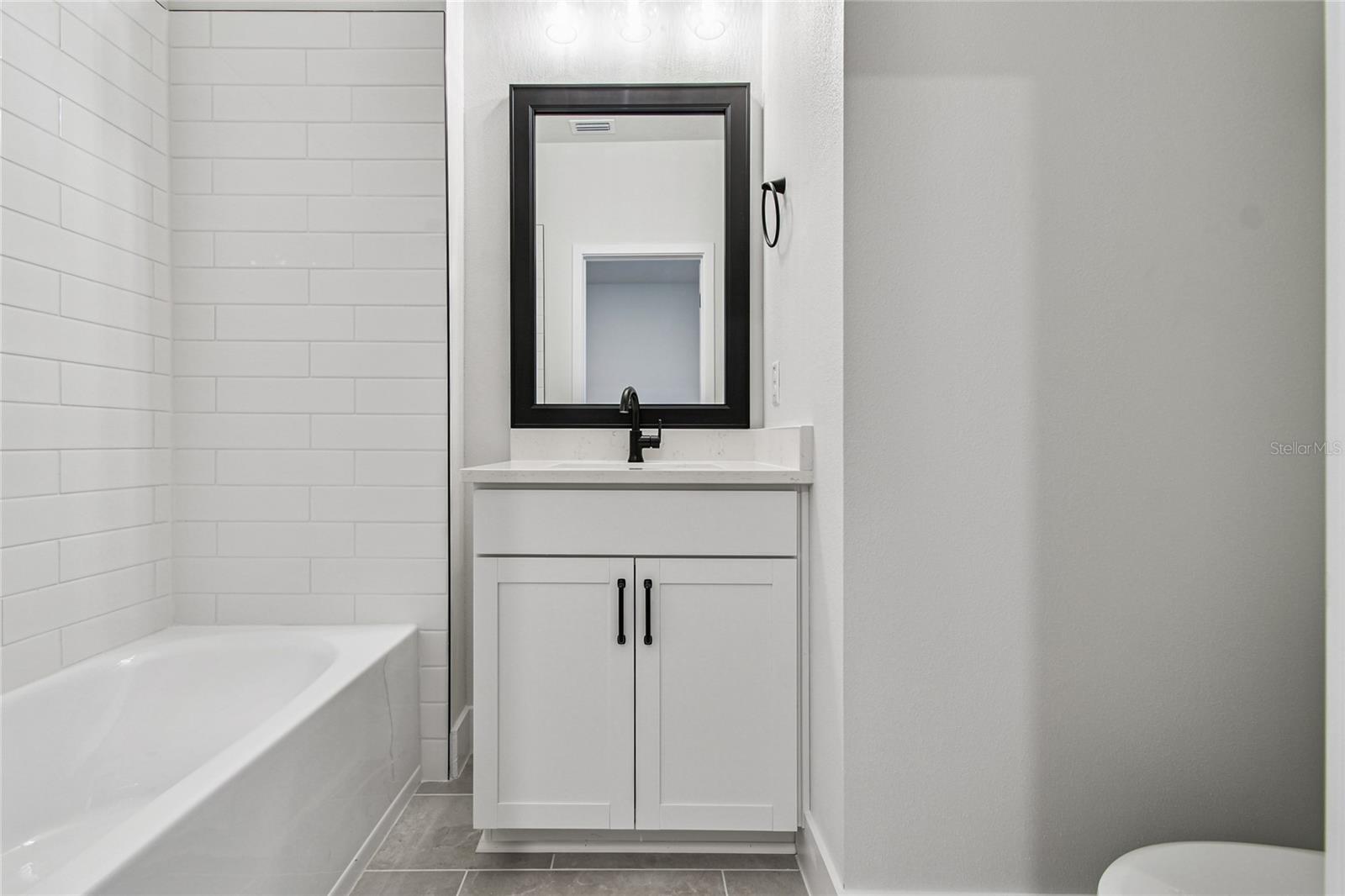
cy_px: 448
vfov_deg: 77.3
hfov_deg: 100.4
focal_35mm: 15
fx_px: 560
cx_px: 672
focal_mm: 10
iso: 100
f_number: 7.1
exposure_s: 1/5
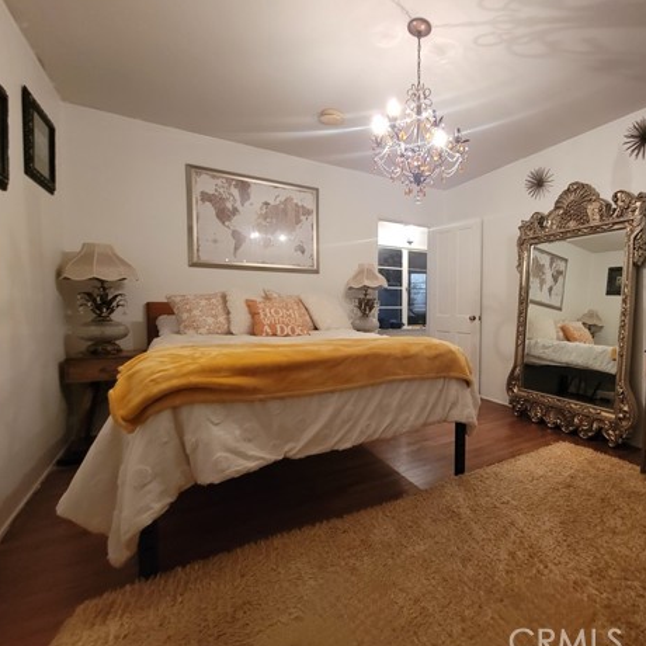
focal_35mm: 16
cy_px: 324
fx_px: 338
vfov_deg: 87.4
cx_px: 437
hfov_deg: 84.1
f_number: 2.2
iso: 500
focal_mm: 2.2
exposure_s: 1/30
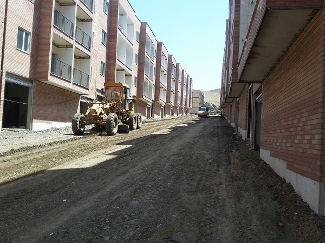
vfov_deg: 45.4
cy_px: 122
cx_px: 162
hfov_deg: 58.4
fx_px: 291
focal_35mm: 31
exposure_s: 1/566
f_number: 2.2
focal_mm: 3.3
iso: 50
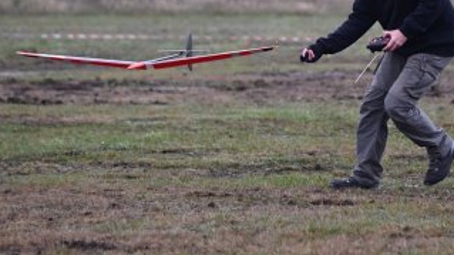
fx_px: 4716
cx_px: 304
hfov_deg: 5.5
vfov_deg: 3.1
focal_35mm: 392
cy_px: 68
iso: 1250
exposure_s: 1/500
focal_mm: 240
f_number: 5.6
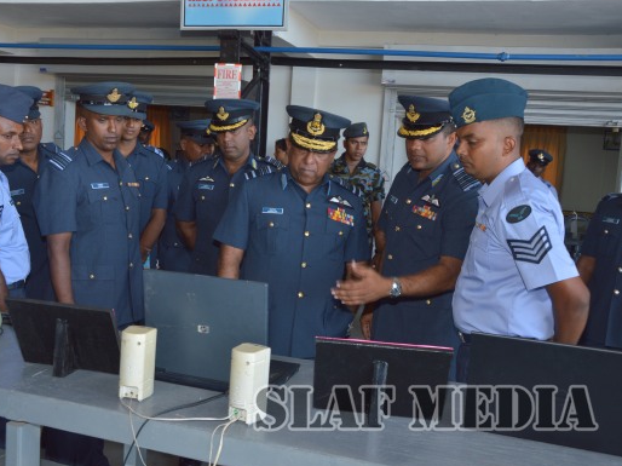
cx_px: 287
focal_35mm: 37
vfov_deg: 38.6
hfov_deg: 50.1
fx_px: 665
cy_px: 240
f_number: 5.6
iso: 200
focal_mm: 22
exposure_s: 1/50
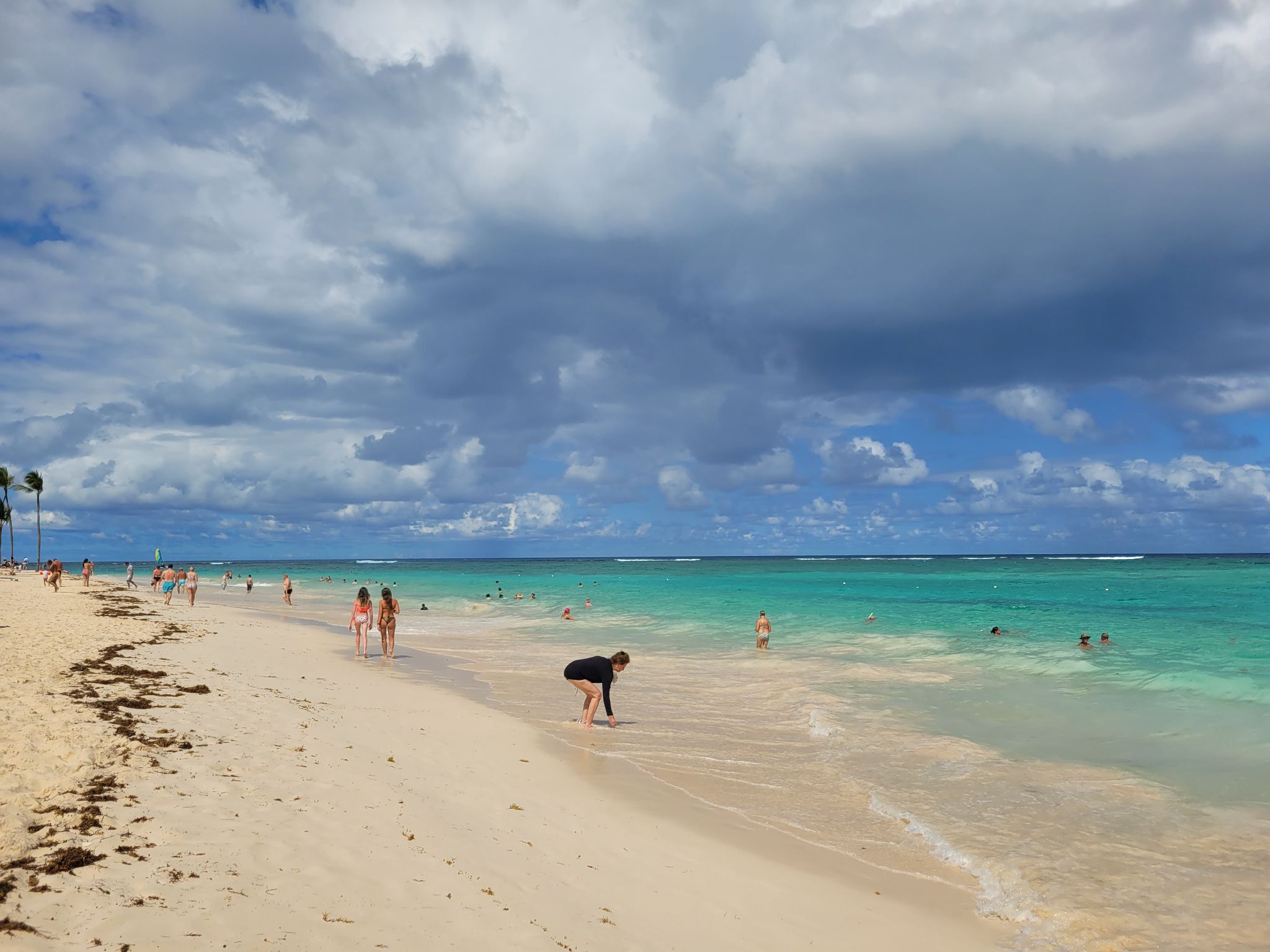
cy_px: 476
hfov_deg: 67.3
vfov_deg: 53.1
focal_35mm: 26
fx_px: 954
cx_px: 635
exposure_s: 1/6035
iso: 40
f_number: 1.8
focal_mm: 5.4
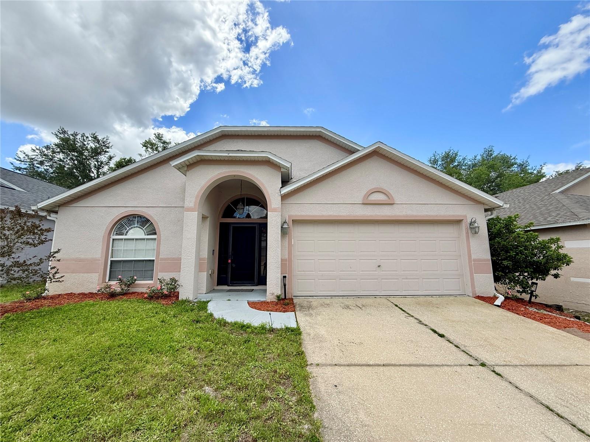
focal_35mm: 14
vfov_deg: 85.7
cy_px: 221
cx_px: 295
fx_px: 239
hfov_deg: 102.1
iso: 50
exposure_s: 1/1189
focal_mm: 2.22
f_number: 2.2
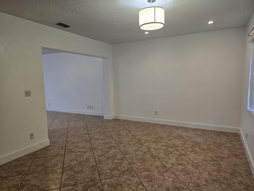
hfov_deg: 73.9
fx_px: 169
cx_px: 127
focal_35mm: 23
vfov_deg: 58.9
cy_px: 96
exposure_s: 1/120
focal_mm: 6.3
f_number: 1.7
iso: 200
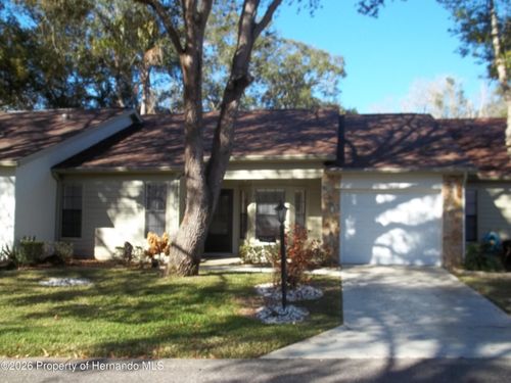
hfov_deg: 55.4
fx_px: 487
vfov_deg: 42.9
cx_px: 256
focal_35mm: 33
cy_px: 192
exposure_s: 1/320
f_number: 3.3
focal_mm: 5.9
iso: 64
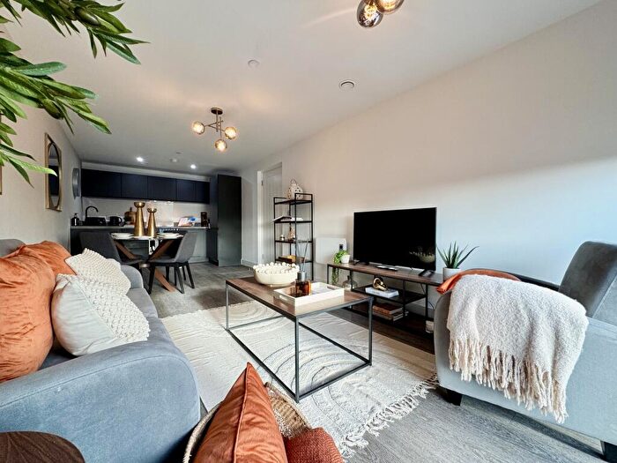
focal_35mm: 14
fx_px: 250
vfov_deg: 85.7
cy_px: 232
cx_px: 308
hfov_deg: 102.1
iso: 160
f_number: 2.2
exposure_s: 1/99
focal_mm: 2.22
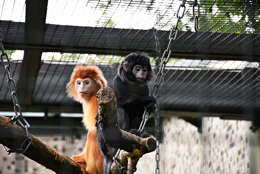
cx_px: 130
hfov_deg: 9.8
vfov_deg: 6.5
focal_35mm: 210
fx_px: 1517
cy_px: 87
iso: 900
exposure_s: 1/125
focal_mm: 140
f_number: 5.6
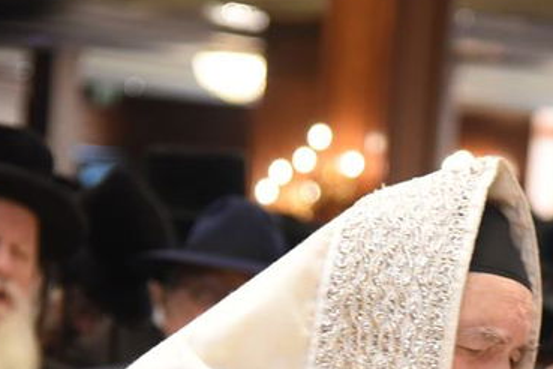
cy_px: 510
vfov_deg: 3.9
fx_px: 5361
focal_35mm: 349
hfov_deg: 5.9
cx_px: 406
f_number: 4
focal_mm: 92
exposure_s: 1/100
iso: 1600
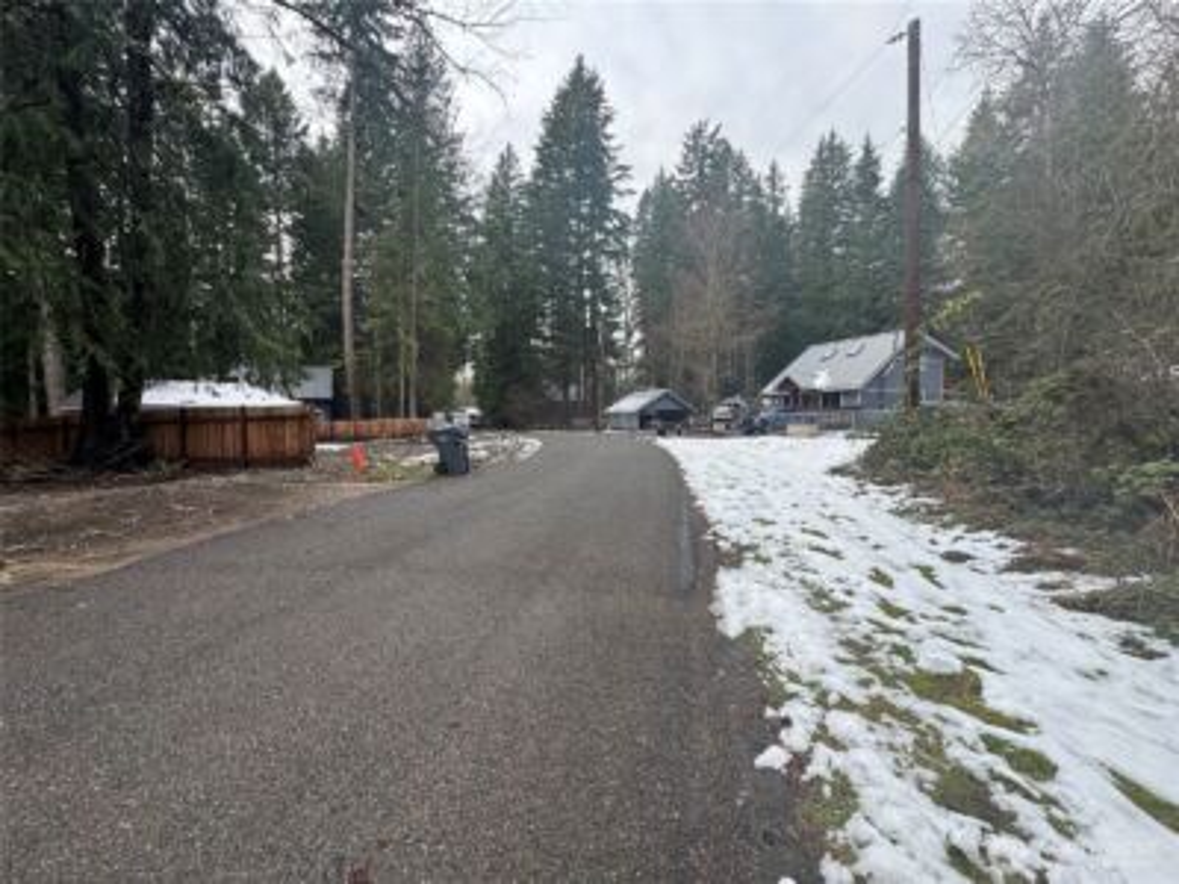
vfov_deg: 85.7
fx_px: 477
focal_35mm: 14
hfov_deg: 102.1
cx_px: 590
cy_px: 442
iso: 40
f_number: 2.2
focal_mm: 2.22
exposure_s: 1/166
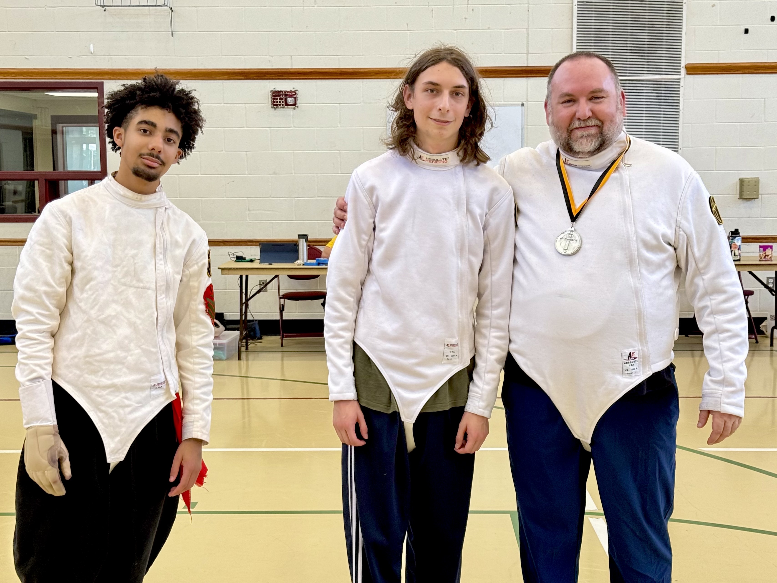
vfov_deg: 30.3
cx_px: 388
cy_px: 292
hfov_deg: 39.7
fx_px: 1077
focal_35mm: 48
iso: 50
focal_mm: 6.76
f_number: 1.78
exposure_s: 1/60
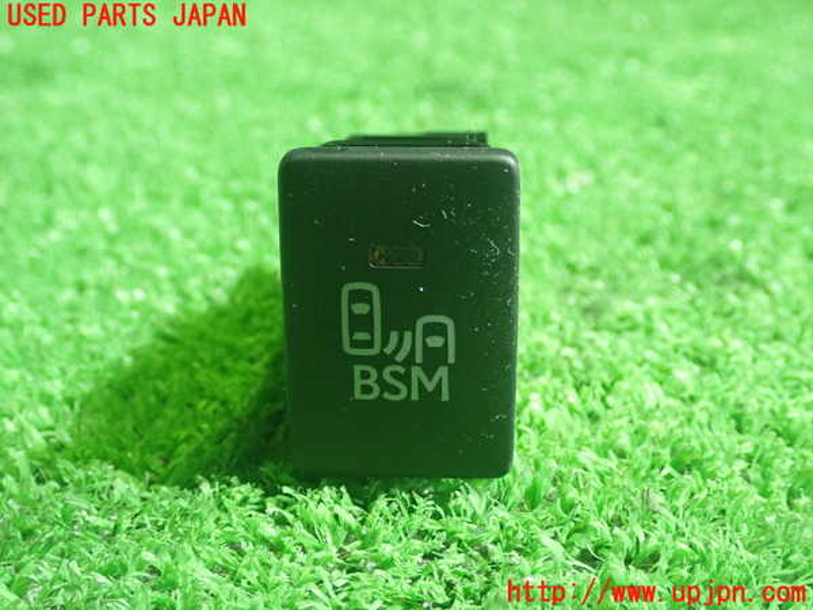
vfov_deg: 30.9
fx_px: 1104
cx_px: 406
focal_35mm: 47
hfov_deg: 40.4
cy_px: 305
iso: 800
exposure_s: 1/25
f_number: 3.1
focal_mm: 8.4
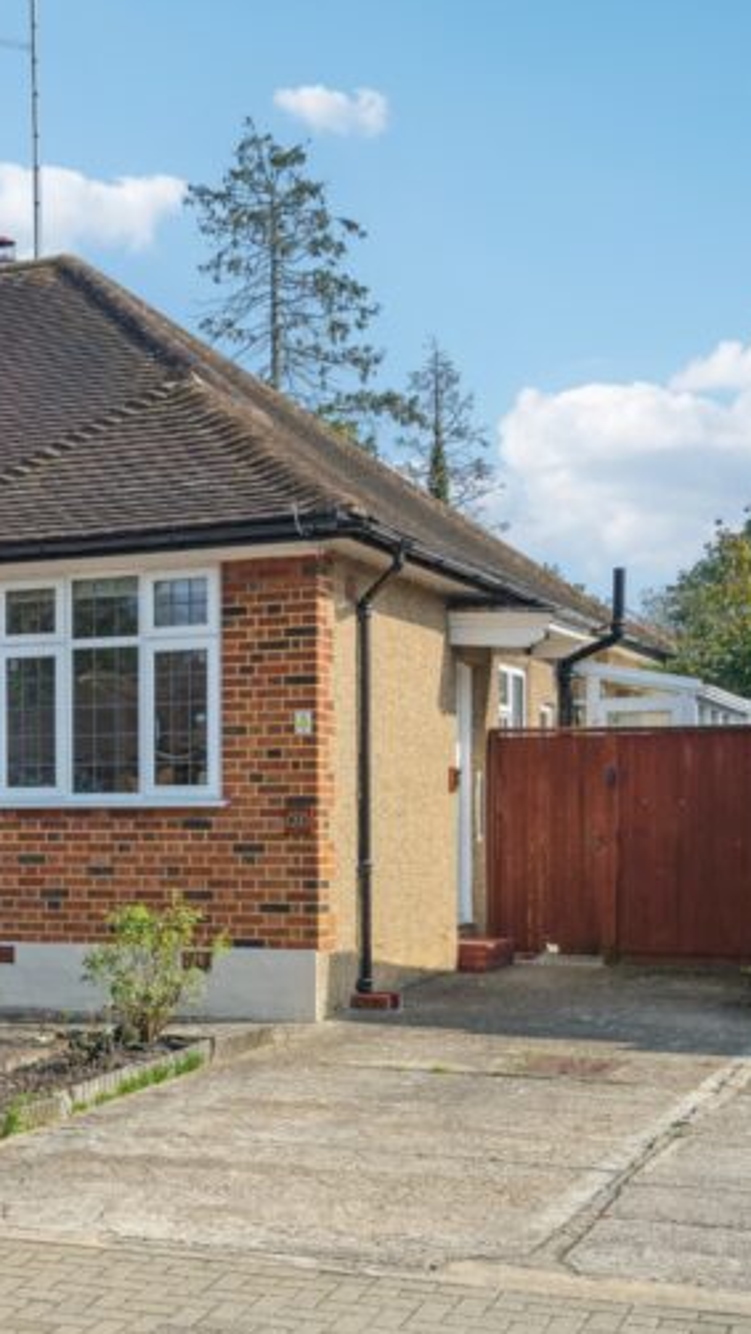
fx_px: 1982
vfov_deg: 37.2
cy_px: 670
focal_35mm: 56
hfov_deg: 20.1
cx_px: -151
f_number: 6.3
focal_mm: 35
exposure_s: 1/1600
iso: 640
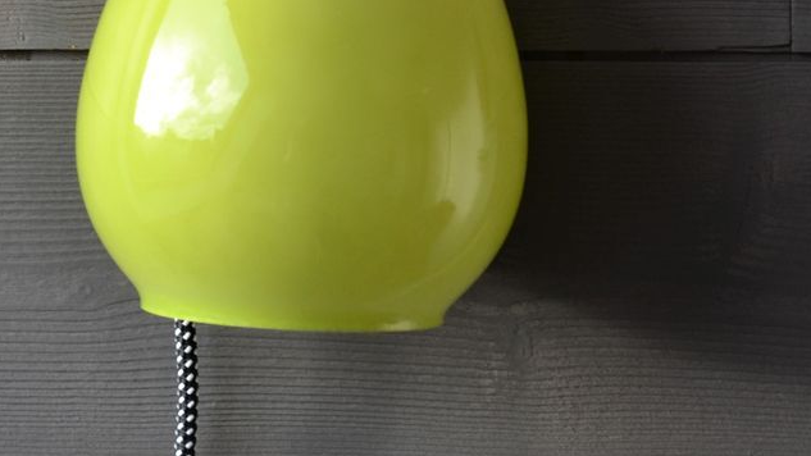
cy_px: -347
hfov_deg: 16.0
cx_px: 305
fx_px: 2881
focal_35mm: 134
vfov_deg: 8.7
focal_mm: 40
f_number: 5
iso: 400
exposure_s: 1/100
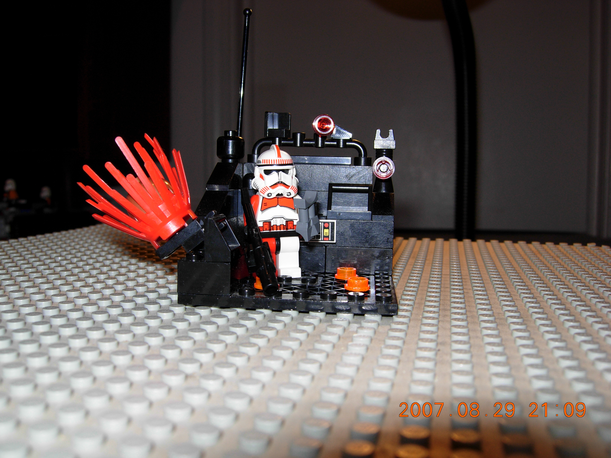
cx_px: 306
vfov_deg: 39.7
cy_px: 229
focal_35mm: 36
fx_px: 635
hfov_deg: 51.4
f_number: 3.8
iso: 50
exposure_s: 1/45.2
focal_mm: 7.5
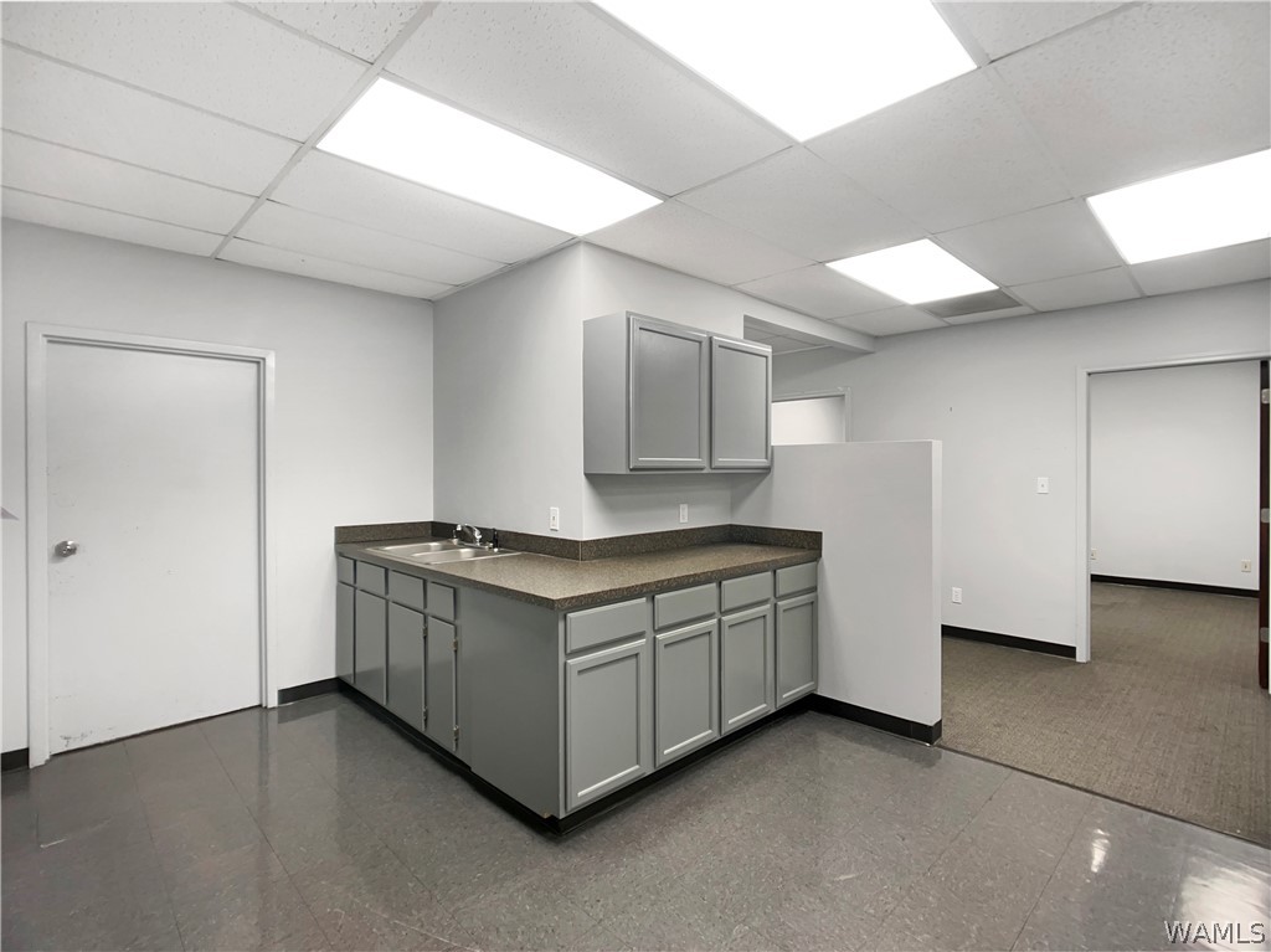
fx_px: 954
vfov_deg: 53.0
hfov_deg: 67.3
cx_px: 636
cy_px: 476
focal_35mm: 26
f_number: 1.5
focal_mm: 5.7
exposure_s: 1/132
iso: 50
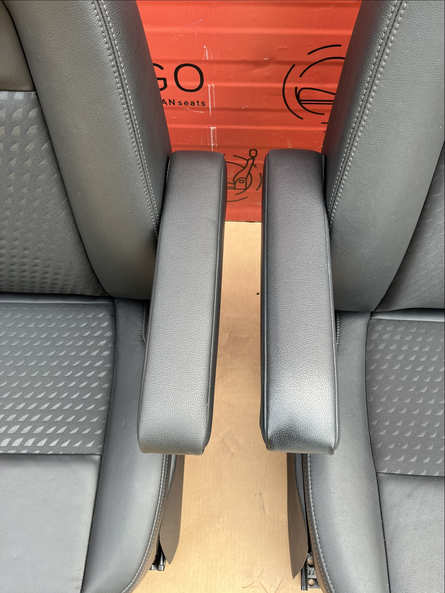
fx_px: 446
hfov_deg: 53.1
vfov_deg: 67.3
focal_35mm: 26
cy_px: 296
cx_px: 222
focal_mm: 5.1
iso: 32
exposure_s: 1/121
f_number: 1.6
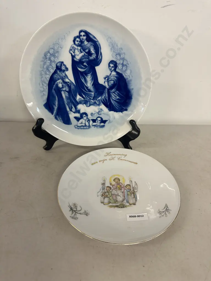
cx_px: 106
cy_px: 140
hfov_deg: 56.8
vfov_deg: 71.6
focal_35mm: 24
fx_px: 195
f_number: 1.78
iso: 200
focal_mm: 6.86
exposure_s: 1/100
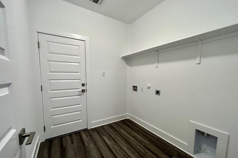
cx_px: 121
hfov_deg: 104.3
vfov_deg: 81.1
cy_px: 85
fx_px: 93
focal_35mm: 14
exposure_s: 1/120
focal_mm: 1.57
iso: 250
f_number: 1.8
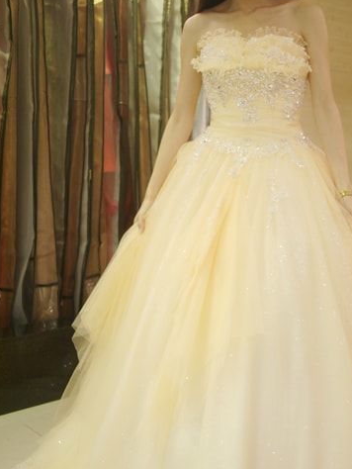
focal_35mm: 54
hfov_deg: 26.9
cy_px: 201
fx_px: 731
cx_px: 232
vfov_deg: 35.5
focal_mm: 20
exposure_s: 1/60
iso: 125
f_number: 1.7
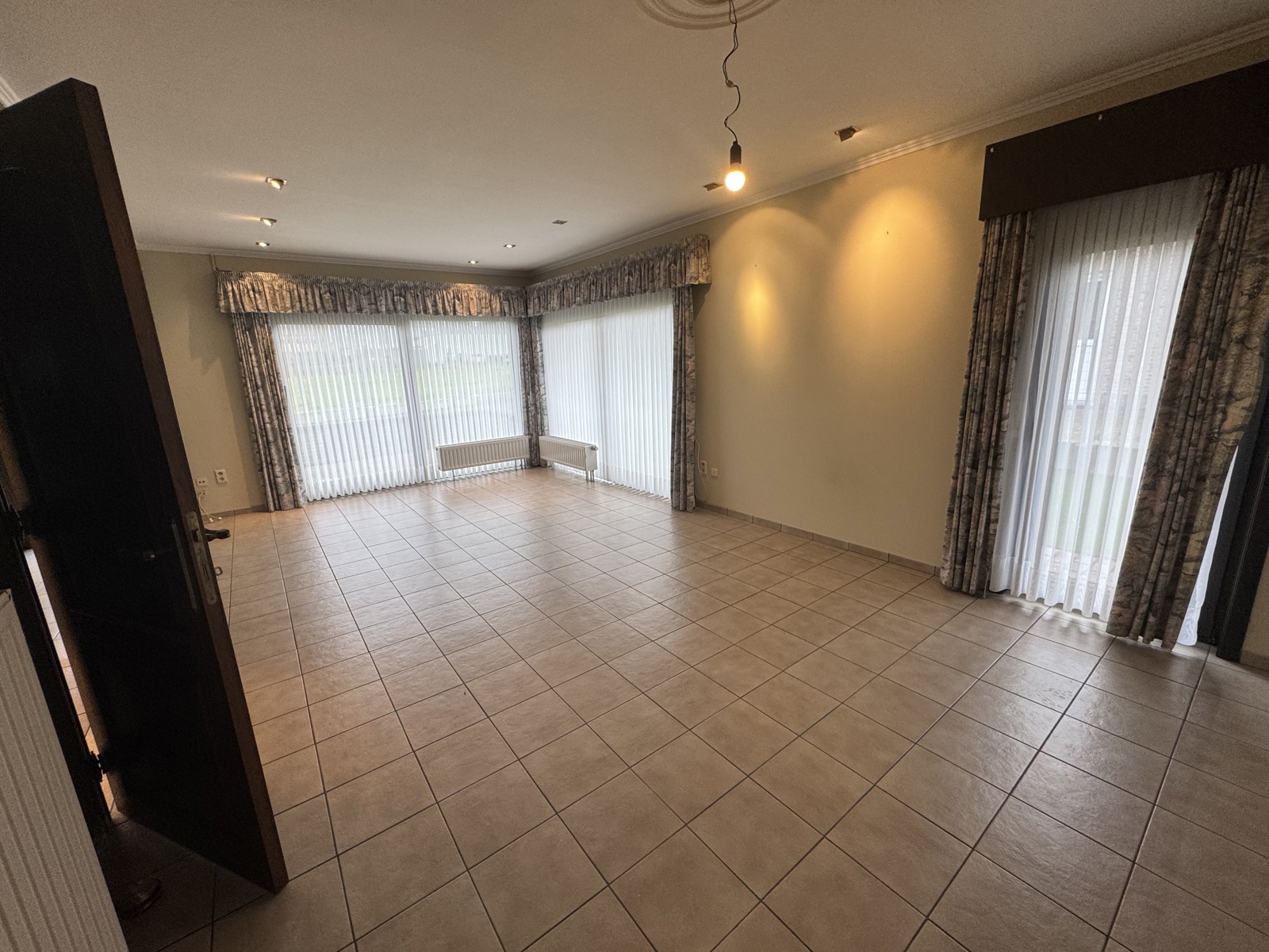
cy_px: 476
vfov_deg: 85.7
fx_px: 513
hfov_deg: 102.1
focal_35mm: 14
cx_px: 634
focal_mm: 2.22
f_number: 2.2
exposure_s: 1/100
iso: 80
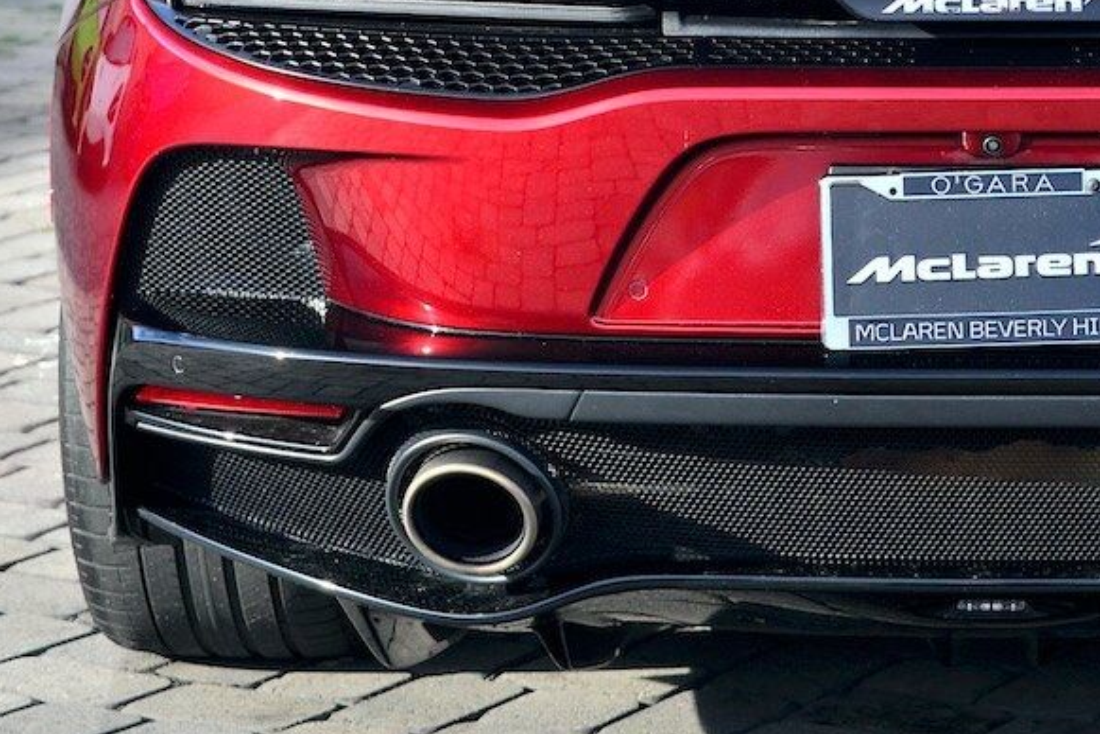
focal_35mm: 143
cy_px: -17
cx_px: 990
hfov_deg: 14.2
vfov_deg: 9.5
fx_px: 4369
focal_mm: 65
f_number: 4.8
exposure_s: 1/640
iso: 500
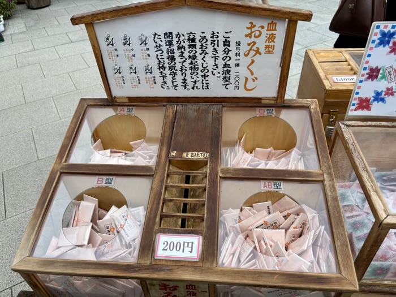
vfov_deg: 53.1
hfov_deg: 67.3
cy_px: 148
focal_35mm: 26
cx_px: 198
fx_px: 297
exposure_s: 1/747
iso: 50
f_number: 1.6
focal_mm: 5.96
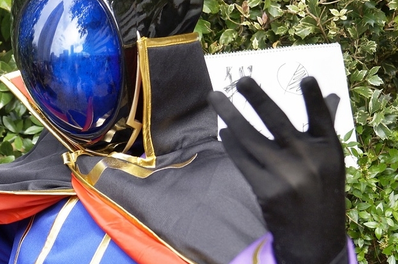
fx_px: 1126
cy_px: 144
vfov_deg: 13.4
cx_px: 73
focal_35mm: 102
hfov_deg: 19.8
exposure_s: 1/160
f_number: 4.5
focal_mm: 35
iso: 100
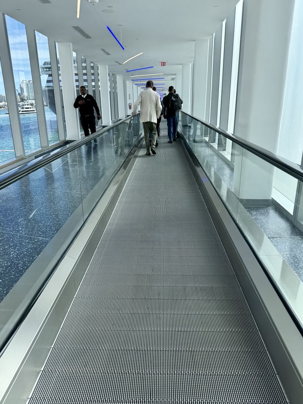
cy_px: 196
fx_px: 292
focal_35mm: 25
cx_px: 154
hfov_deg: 54.9
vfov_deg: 69.4
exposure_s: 1/1337
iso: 80
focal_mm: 6.76
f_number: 1.78
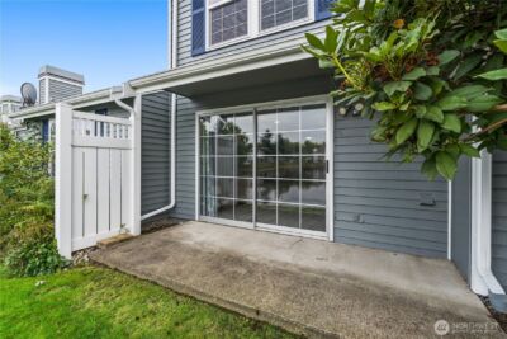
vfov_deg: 73.8
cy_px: 170
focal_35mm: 16
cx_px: 254
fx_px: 225
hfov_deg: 96.7
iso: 320
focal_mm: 16
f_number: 9
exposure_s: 1/160
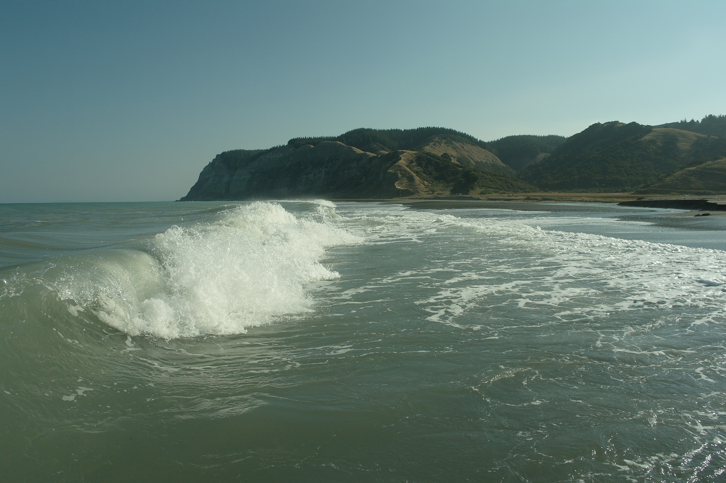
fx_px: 484
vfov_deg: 53.1
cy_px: 242
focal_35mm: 24
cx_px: 363
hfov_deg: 73.8
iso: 200
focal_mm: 16
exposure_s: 1/1600
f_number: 6.3
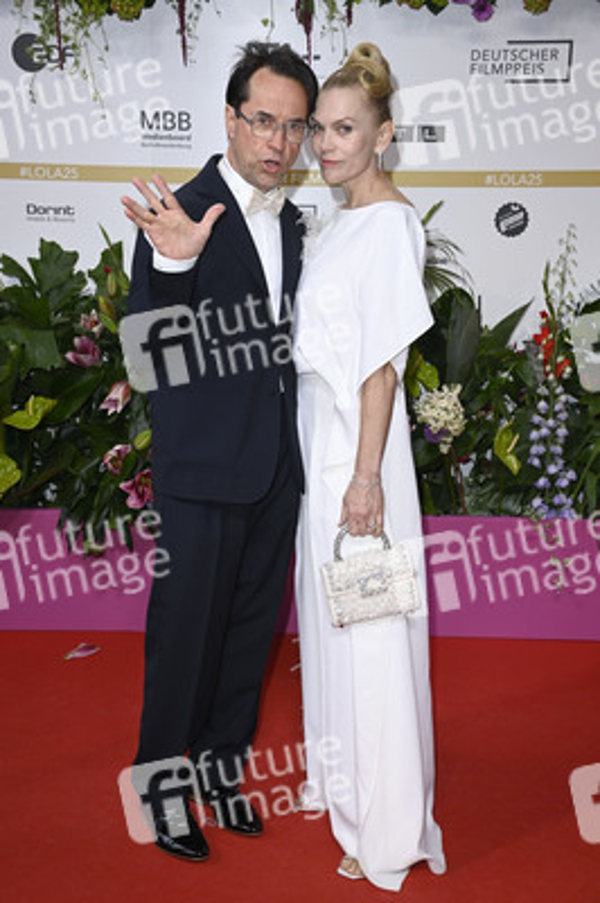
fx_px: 1377
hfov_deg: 24.6
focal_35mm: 55
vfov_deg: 36.3
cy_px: 452
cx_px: 300
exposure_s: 1/250
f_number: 6.3
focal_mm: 55
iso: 640
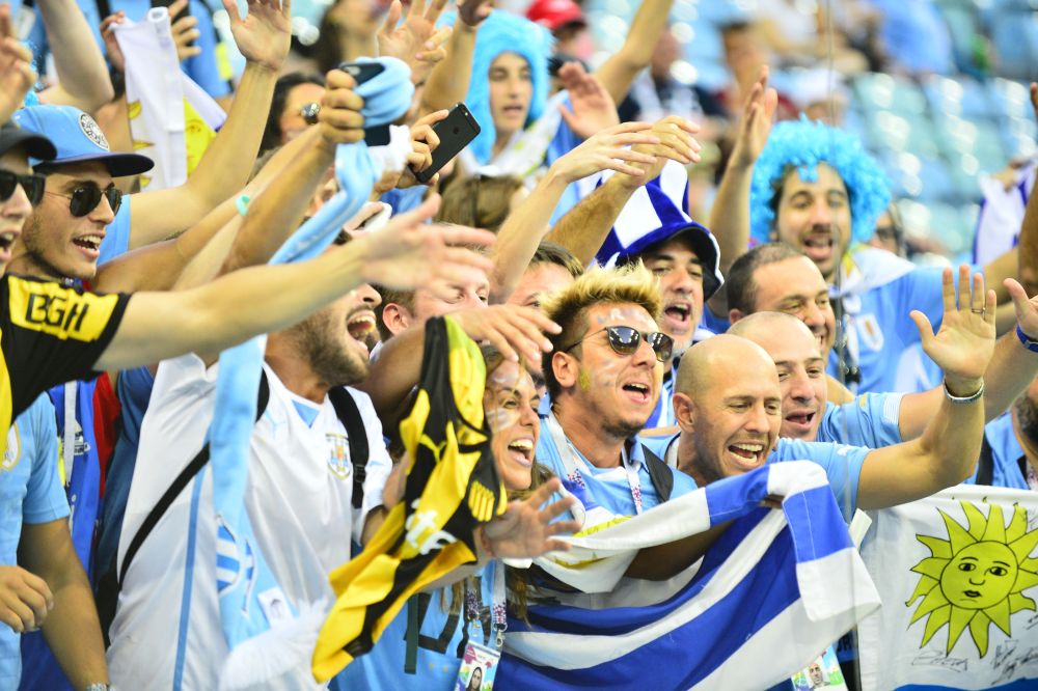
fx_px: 4035
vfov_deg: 9.8
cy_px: 346
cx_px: 519
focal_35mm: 140
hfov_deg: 14.7
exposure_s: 1/400
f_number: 4
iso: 2000
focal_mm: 140
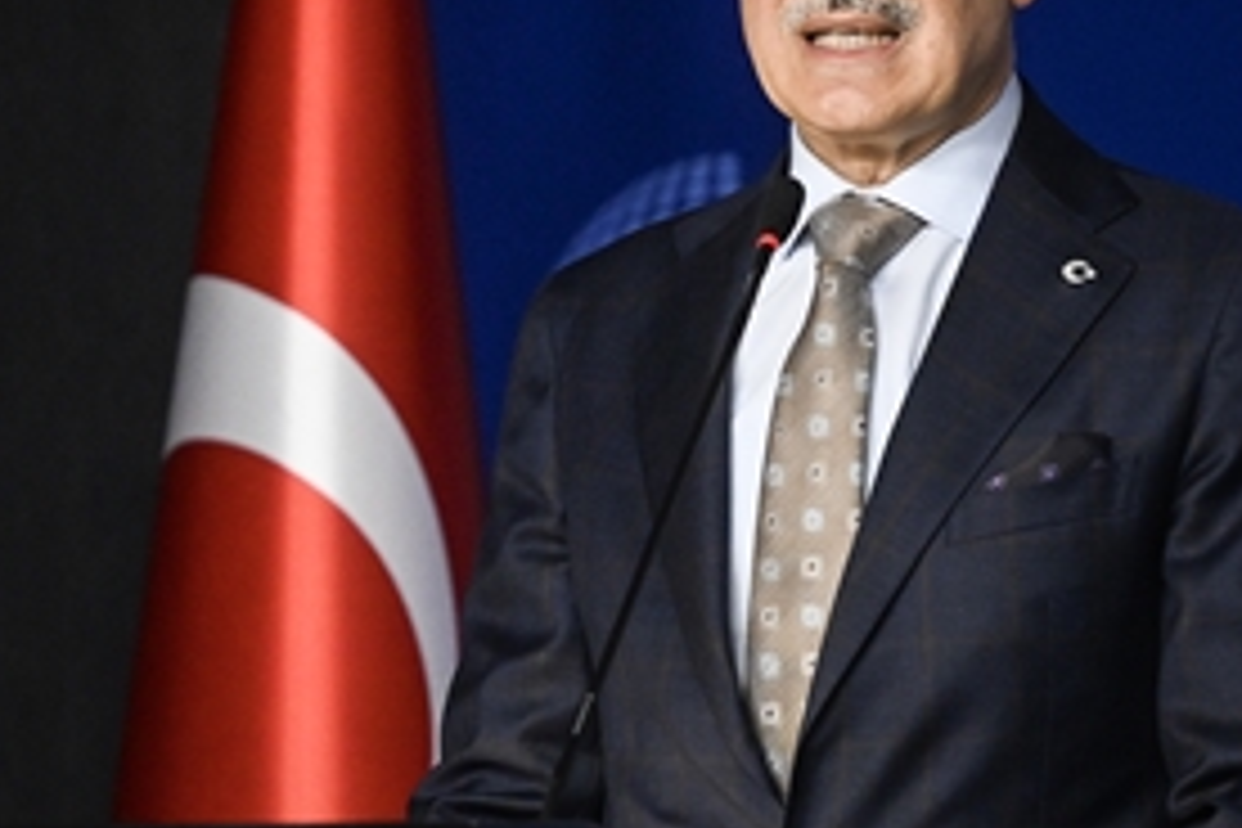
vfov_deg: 2.9
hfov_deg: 4.4
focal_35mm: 472
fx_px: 16283
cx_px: 544
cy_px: 418
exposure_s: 1/160
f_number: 2.8
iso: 2000
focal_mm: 145
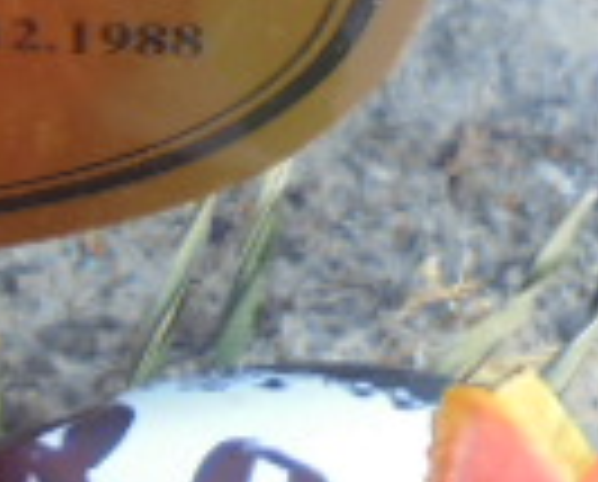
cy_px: -437
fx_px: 2164
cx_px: -157
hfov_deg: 15.1
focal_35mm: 122
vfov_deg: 11.6
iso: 100
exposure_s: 1/40
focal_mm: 4.6
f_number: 3.5
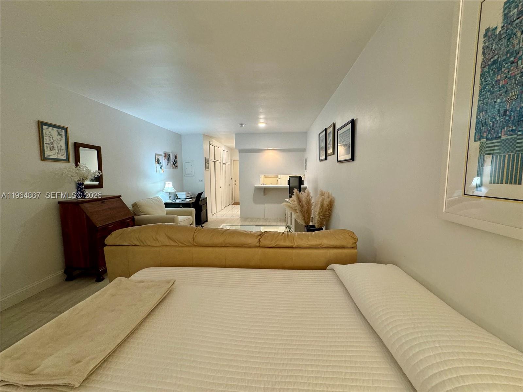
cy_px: 196
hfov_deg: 102.1
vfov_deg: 85.7
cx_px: 262
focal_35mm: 14
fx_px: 212
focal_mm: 2.22
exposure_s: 1/60
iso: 200
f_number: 2.2
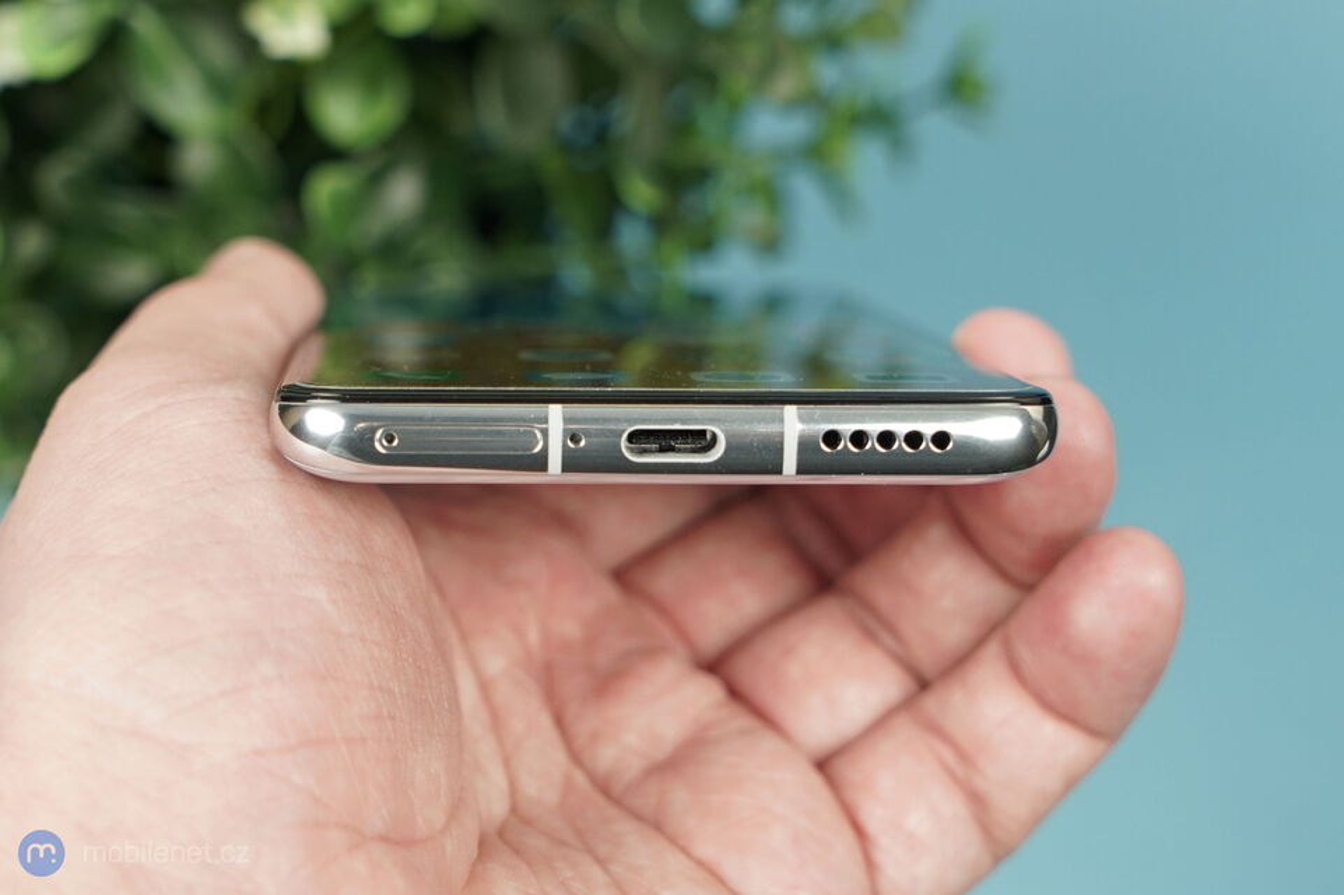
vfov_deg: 26.5
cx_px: 672
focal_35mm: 51
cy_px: 448
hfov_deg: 38.9
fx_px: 1903
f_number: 6.3
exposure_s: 1/100
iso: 1000
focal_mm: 51
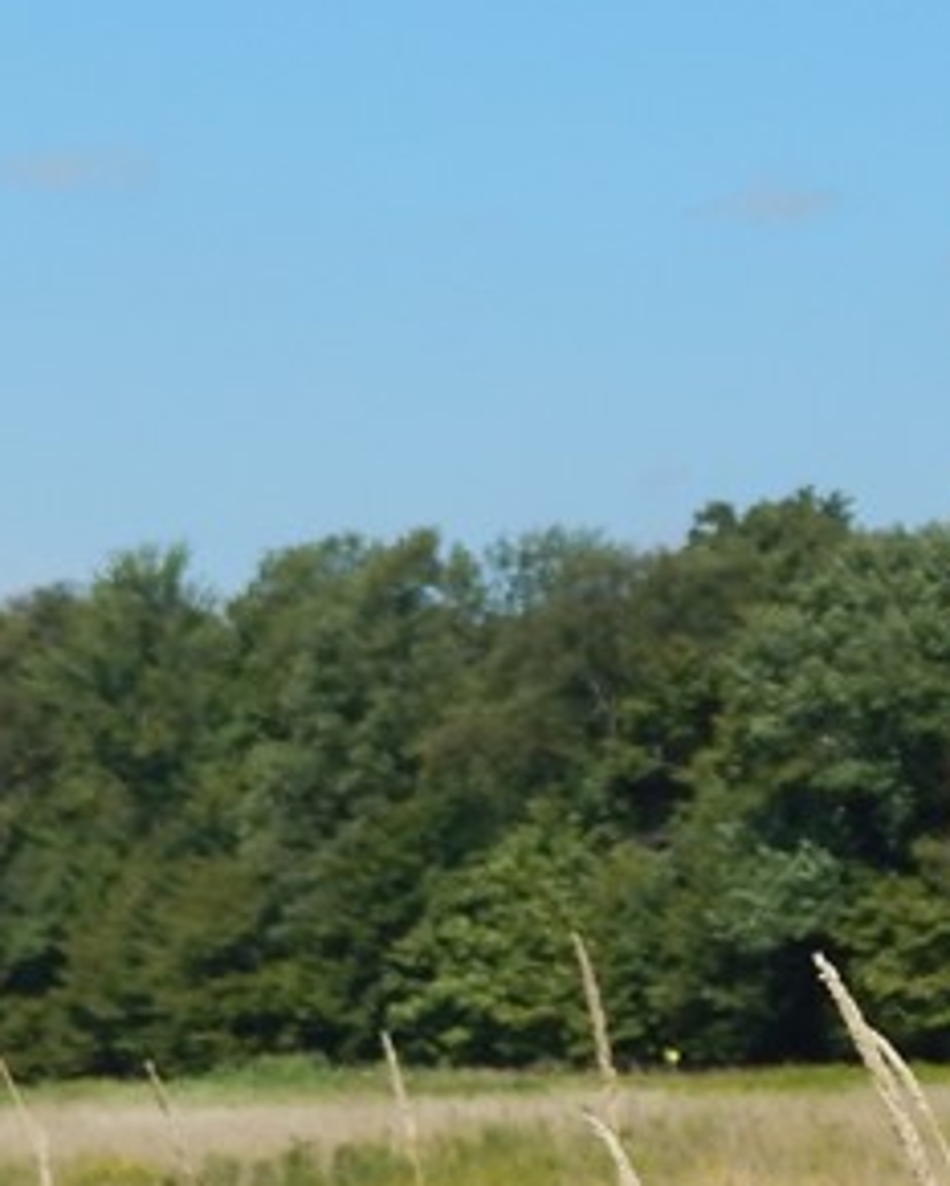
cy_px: 61
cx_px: -363
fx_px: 8325
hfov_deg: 6.5
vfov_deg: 8.1
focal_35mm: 237
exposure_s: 1/1000
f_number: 4.1
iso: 125
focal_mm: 12.3
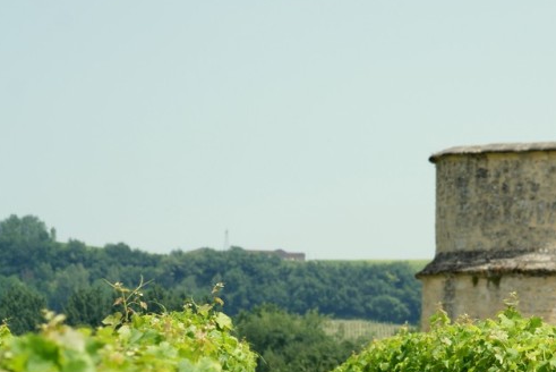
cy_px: 255
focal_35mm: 220
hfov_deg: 9.3
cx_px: 391
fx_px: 3400
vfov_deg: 6.3
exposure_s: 1/200
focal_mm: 90
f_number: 8
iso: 100
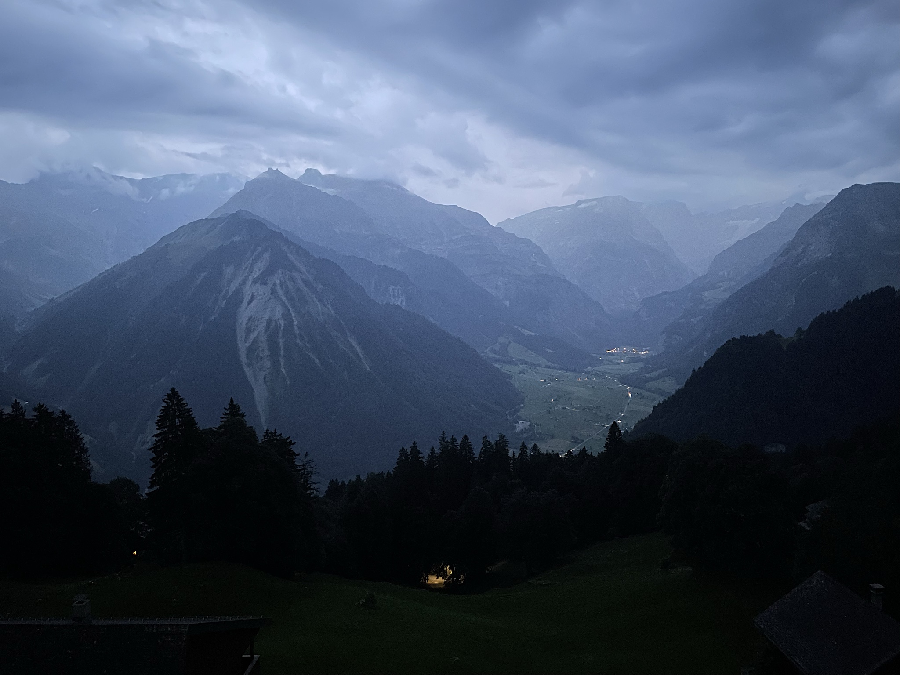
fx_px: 676
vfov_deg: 53.1
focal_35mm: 26
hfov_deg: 67.3
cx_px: 450
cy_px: 338
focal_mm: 4.2
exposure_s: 1/7
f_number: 1.6
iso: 500
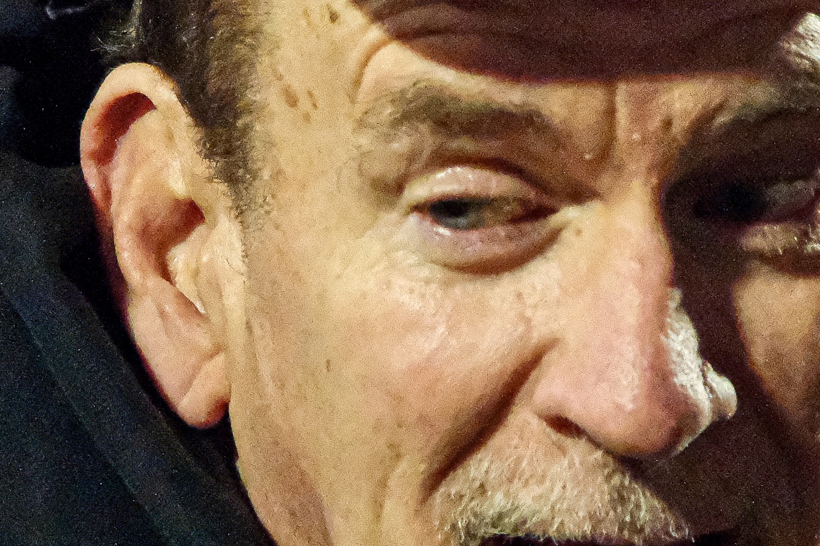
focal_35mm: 562
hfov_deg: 3.7
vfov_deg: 2.4
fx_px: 12799
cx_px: 474
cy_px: 388
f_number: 4.5
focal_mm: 84.3
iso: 10000
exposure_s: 1/1000
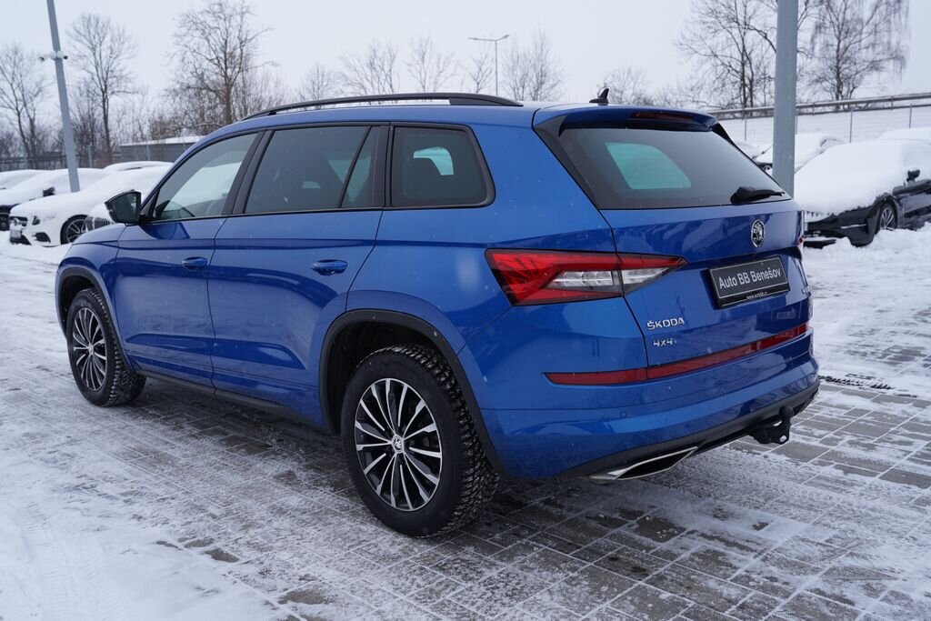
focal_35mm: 33
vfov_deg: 40.0
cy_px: 310
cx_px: 466
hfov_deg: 57.2
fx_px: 853
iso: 100
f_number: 5.6
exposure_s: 1/160
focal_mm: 33
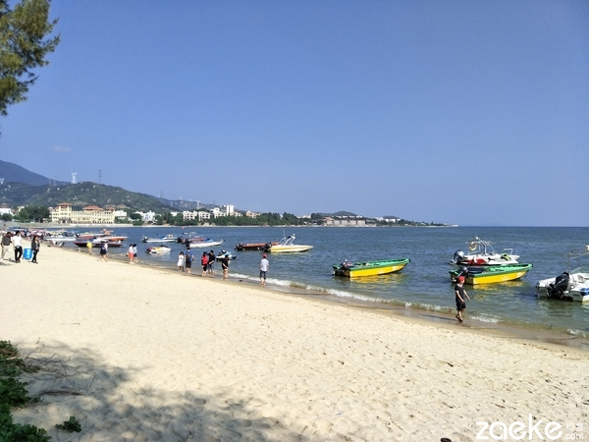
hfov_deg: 71.6
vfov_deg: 56.8
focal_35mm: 24
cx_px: 294
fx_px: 408
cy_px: 221
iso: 33
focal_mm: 4.1
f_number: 1.7
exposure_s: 1/1641
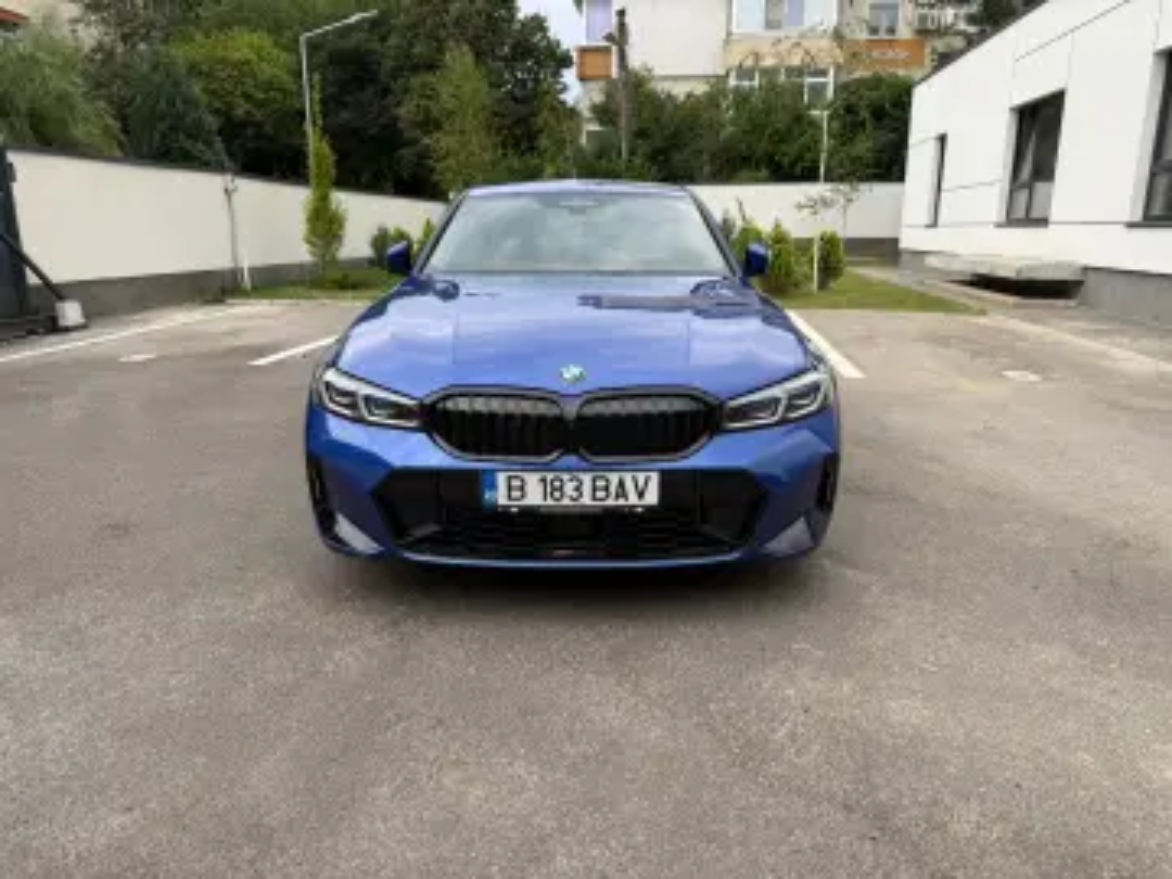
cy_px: 440
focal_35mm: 24
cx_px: 586
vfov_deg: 56.8
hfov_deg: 71.6
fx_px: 813
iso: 80
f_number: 1.78
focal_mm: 6.76
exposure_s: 1/735
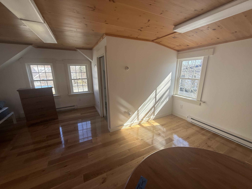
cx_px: 126
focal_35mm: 14
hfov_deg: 102.1
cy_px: 94
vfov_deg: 85.7
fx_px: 102
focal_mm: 2.22
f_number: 2.2
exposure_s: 1/124
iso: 50
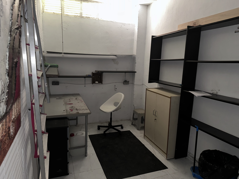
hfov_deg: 71.6
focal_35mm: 24
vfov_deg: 56.8
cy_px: 90
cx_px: 120
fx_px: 166
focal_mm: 6.86
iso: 160
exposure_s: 1/5
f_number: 1.78
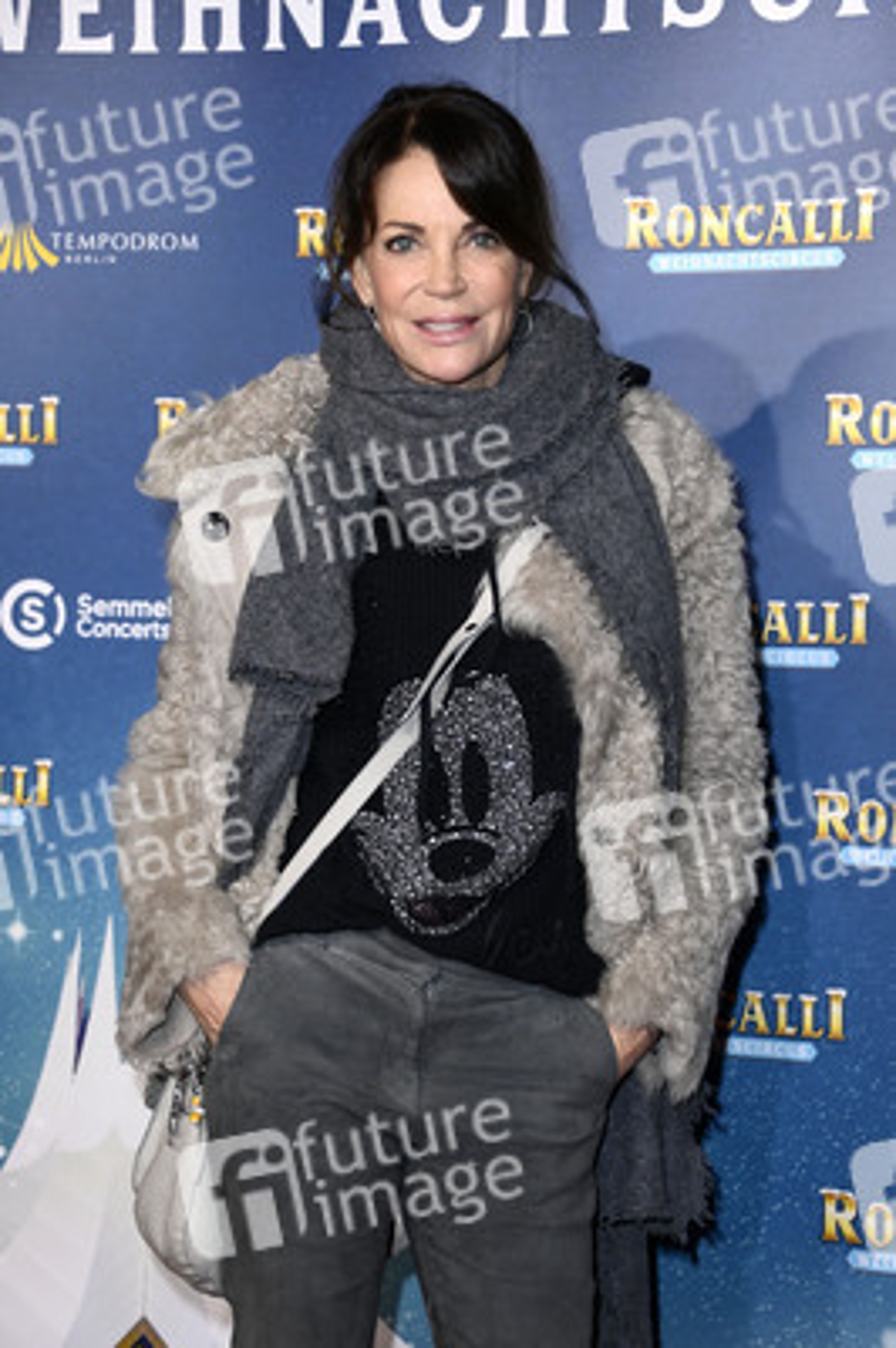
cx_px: 448
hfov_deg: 16.6
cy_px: 674
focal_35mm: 82
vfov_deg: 24.8
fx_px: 3066
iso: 1250
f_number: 5.6
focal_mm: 82
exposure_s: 1/250
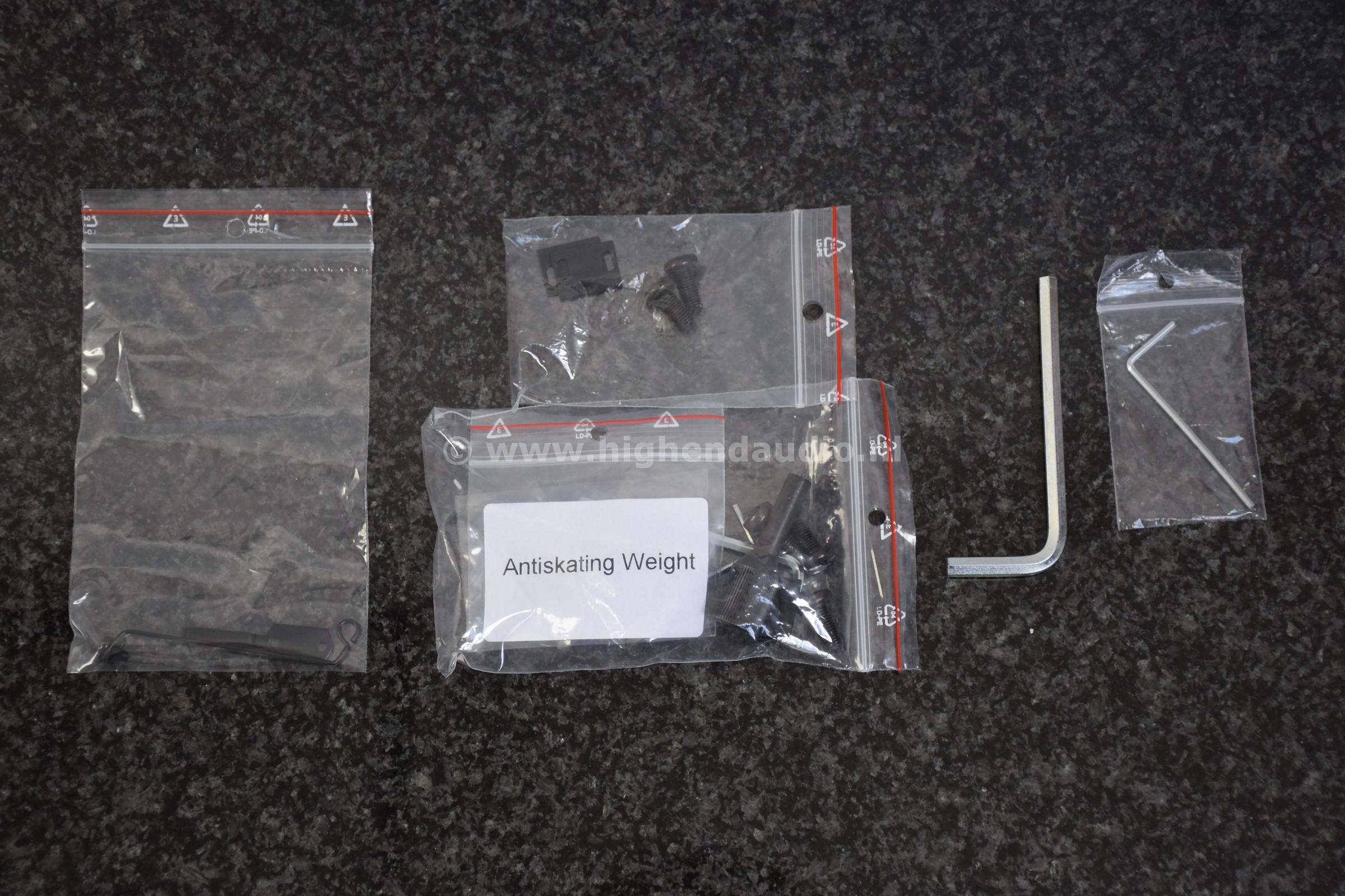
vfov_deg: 18.2
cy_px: 448
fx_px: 2802
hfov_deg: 27.0
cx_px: 672
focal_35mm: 75
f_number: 4.8
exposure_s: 1/100
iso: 400
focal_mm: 50
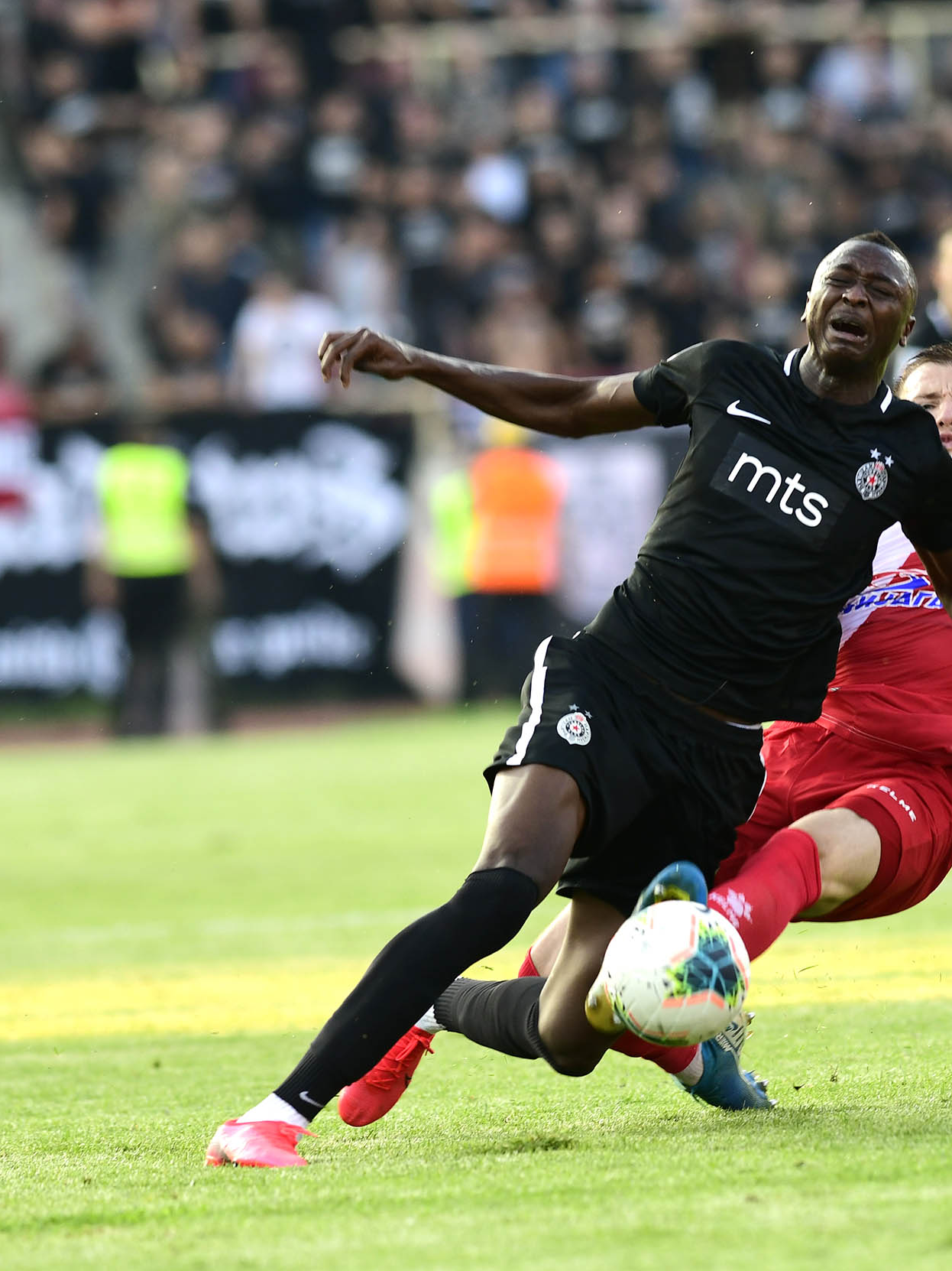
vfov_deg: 4.6
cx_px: 795
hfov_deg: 3.4
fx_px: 15918
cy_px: 637
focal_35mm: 434
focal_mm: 300
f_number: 4
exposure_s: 1/640
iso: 640
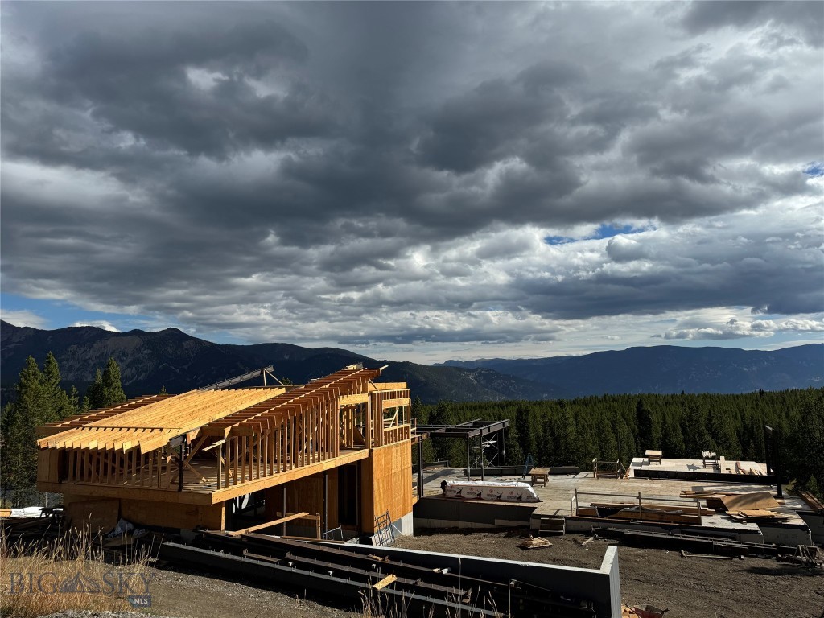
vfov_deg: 56.8
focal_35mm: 24
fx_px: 571
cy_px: 309
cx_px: 412
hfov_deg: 71.6
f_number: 1.78
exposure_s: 1/7937
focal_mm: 6.86
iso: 80
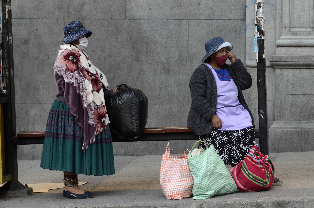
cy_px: 104
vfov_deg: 7.5
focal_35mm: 183
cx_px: 157
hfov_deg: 11.3
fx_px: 1593
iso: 1000
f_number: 9
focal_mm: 122
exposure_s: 1/320
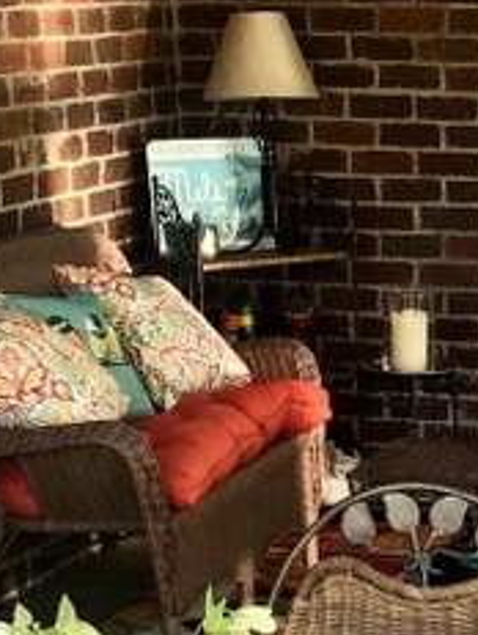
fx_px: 2222
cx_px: 574
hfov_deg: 12.0
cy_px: 734
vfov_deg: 15.7
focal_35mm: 121
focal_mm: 3.99
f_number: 1.8
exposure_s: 1/30
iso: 20
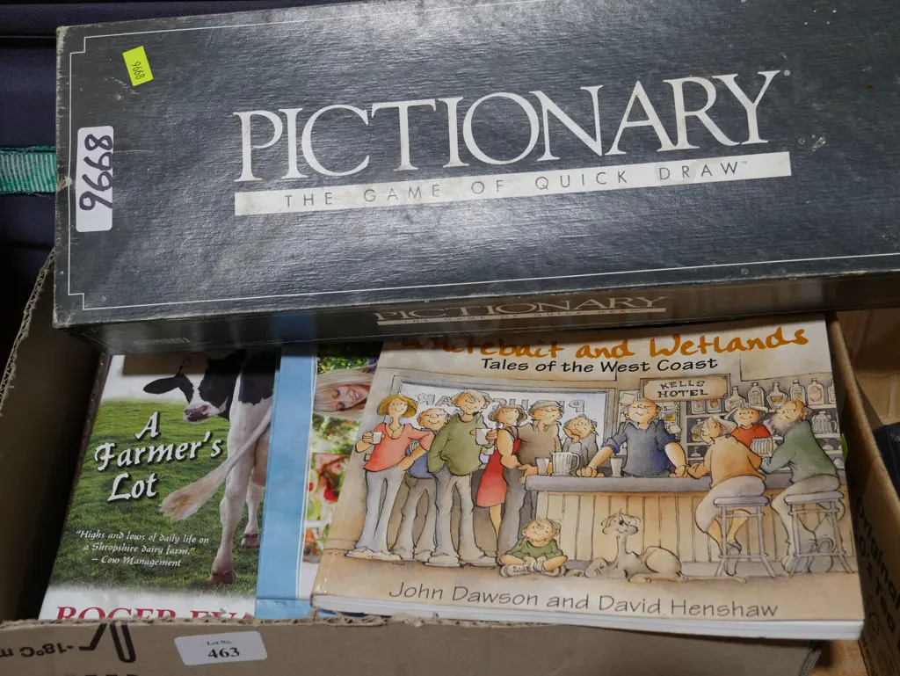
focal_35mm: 48
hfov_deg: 39.6
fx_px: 1249
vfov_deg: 30.3
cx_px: 450
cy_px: 338
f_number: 5.2
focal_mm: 24
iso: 250
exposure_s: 1/60
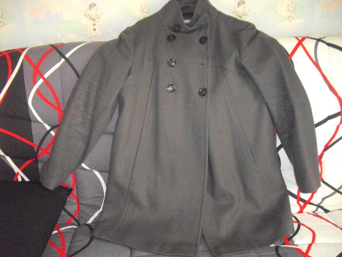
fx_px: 375
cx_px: 171
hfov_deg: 49.0
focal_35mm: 38
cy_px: 128
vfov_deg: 37.7
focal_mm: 7.9
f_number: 2.8
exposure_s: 1/40
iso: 800
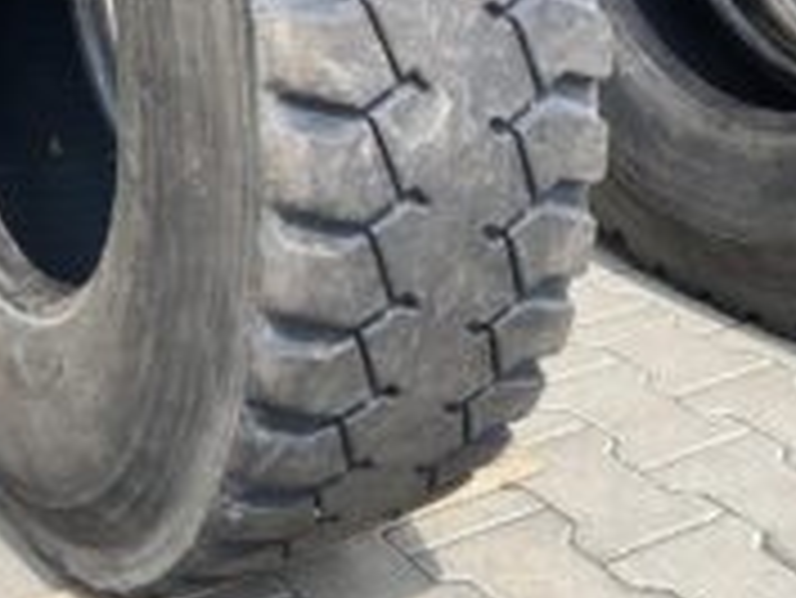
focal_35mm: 63
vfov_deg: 22.3
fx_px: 1450
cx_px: 274
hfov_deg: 30.5
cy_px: -25
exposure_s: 1/1316
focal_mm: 4.25
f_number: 1.8
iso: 32
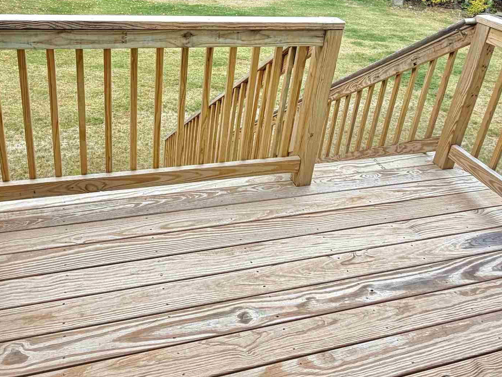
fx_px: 450
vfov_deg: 43.8
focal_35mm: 31
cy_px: 88
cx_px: 201
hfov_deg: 57.9
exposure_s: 1/174
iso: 40
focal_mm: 2.22
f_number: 2.2
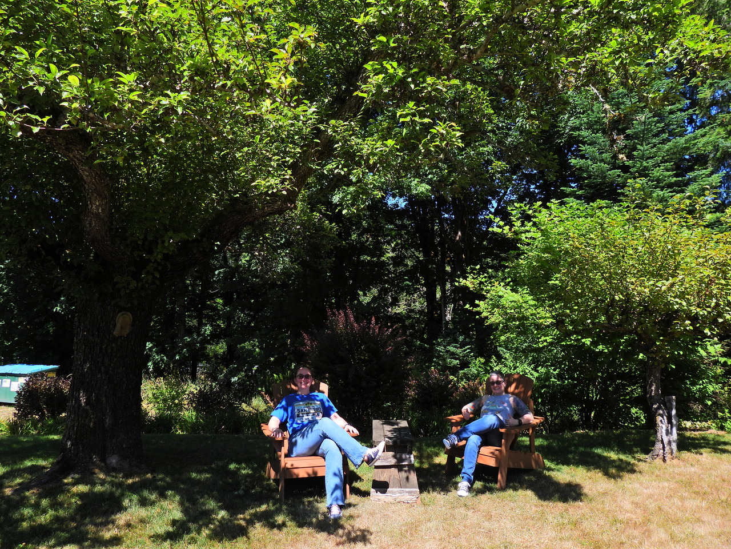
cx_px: 366
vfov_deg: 56.8
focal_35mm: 24
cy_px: 274
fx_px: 507
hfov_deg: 71.6
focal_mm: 4.3
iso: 100
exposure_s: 1/1000
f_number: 2.8
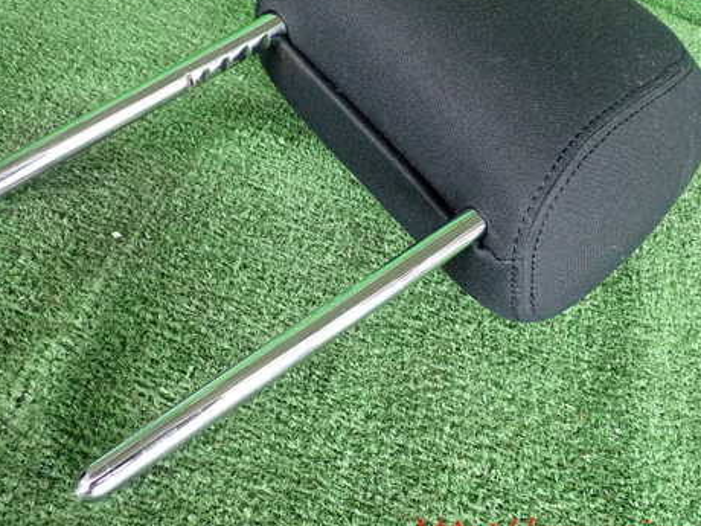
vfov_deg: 30.8
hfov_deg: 40.4
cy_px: 210
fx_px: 952
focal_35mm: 47
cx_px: 305
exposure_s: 1/125
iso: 640
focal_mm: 6.37
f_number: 2.5
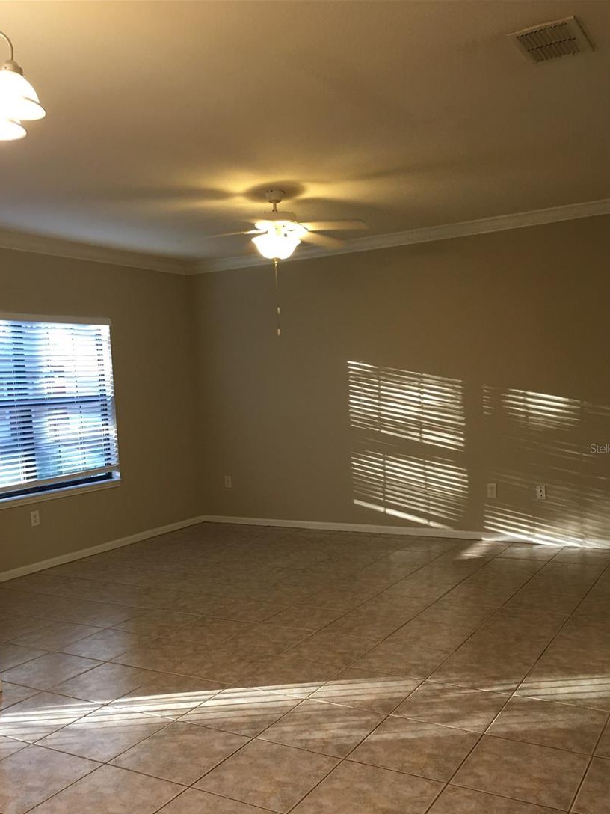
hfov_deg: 44.2
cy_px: 448
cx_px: 306
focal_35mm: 32
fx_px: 752
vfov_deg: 56.7
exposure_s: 1/15
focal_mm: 4.15
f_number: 2.2
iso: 40
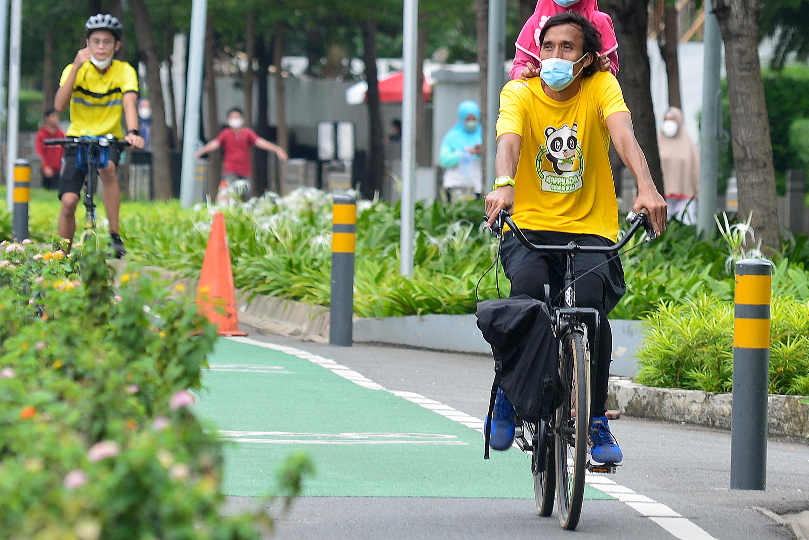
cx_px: 253
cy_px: 87
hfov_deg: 6.0
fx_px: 7665
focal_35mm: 341
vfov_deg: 4.0
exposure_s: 1/160
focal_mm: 200
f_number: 7.1
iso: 250
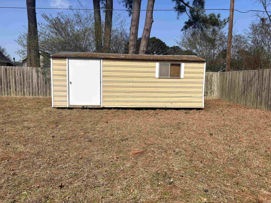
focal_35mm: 26
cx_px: 136
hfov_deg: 67.3
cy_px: 102
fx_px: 204
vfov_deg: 53.1
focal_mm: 5.96
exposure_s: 1/5076
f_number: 1.6
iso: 50
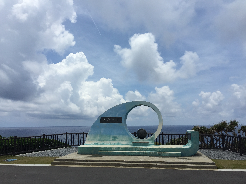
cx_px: 123
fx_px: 206
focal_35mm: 29
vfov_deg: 48.2
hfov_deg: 61.7
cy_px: 92
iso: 32
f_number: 2.2
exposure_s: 1/4950
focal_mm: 4.15
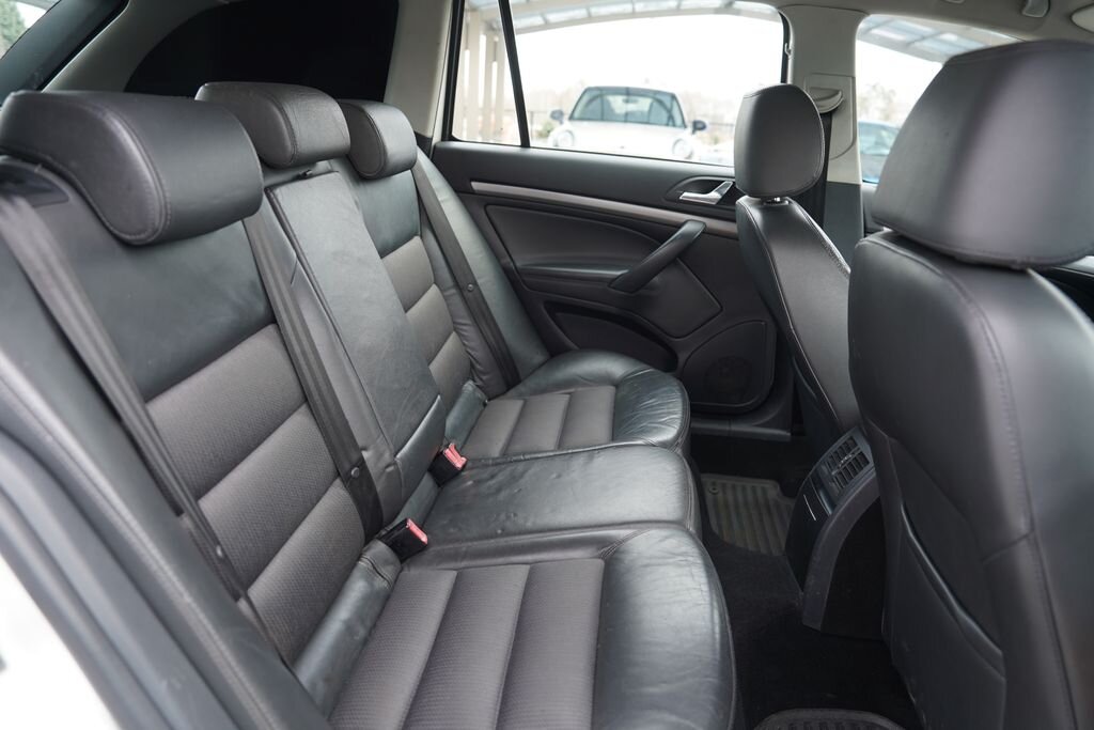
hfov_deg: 73.7
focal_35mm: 24
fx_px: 729
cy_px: 365
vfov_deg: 53.1
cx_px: 547
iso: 100
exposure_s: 1/80
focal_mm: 24
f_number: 3.5
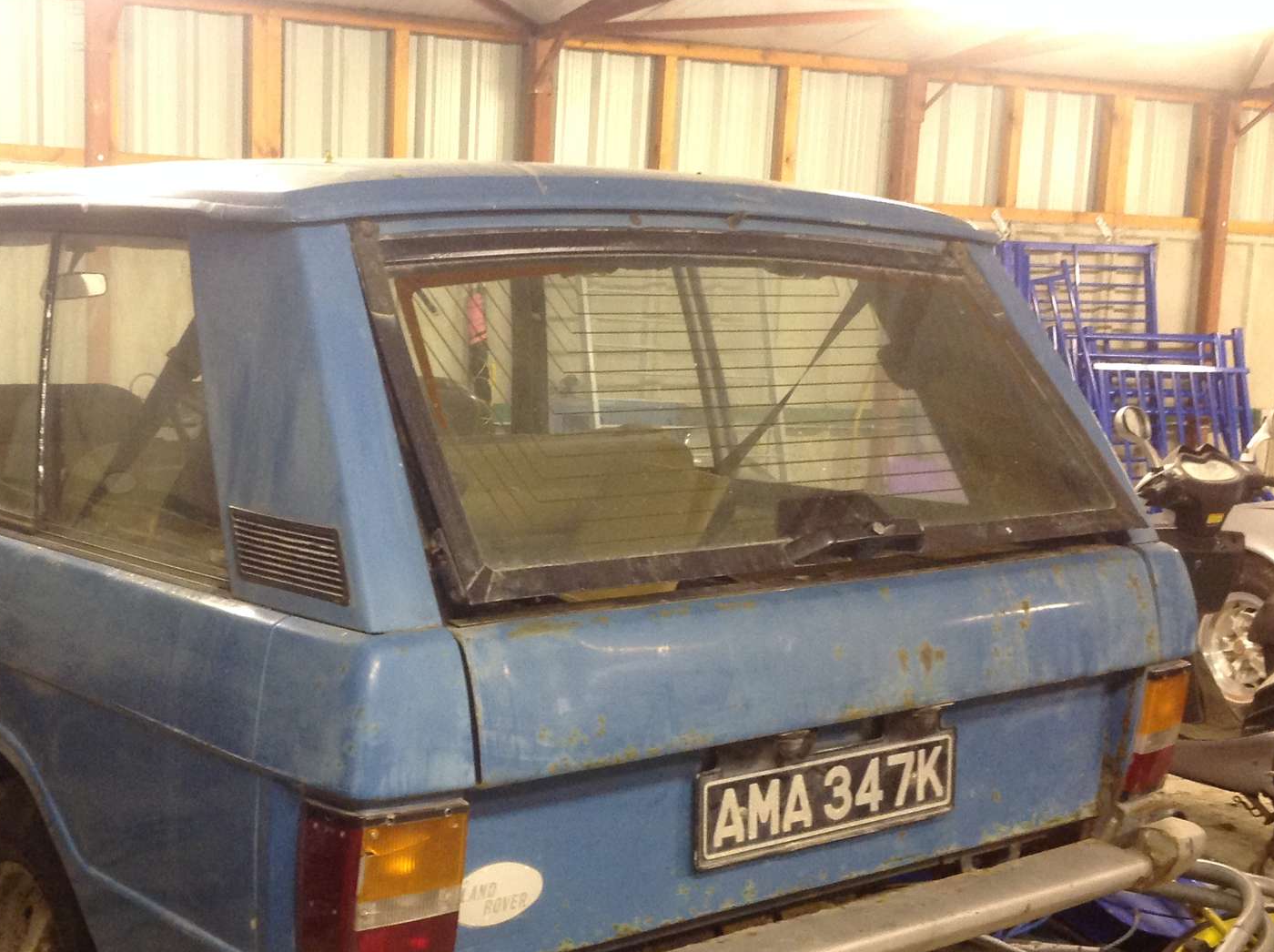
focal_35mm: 50
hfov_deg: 37.8
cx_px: 416
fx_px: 1838
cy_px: 583
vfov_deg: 29.0
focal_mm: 4.28
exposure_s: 1/17
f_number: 2.4
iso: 200
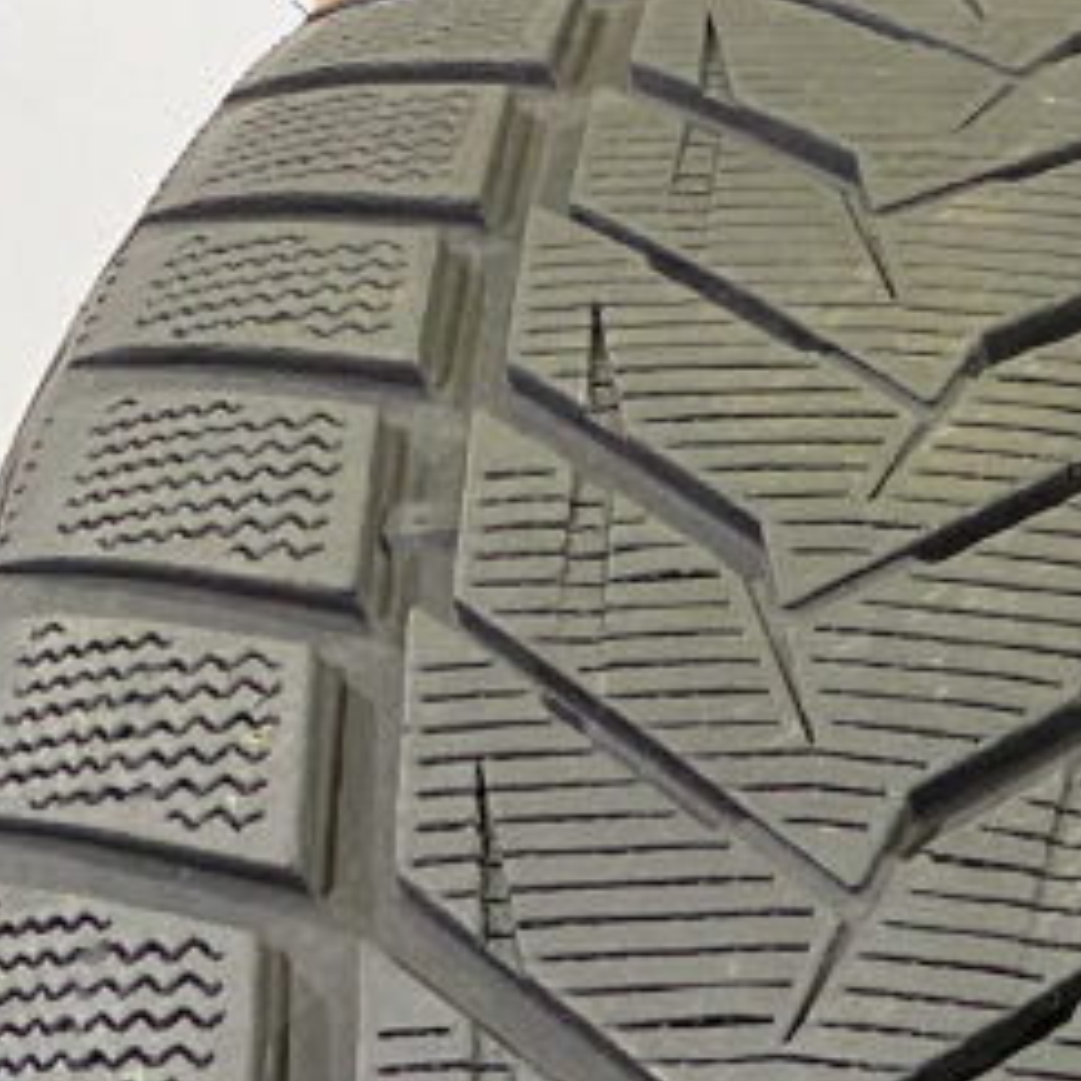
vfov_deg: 13.2
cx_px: 2051
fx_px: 4275
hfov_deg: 12.8
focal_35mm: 121
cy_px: 1842
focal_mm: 4.25
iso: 100
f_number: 1.8
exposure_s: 1/50
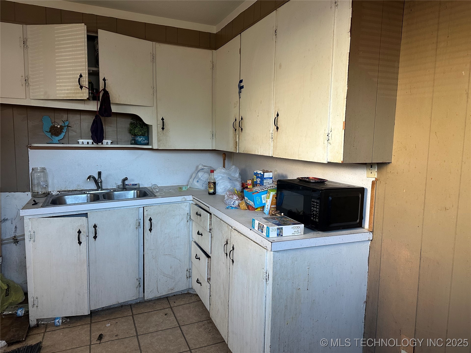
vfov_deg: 56.8
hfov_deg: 71.6
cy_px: 176
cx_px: 236
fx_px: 327
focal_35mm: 24
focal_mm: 6.86
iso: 250
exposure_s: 1/64
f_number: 1.78
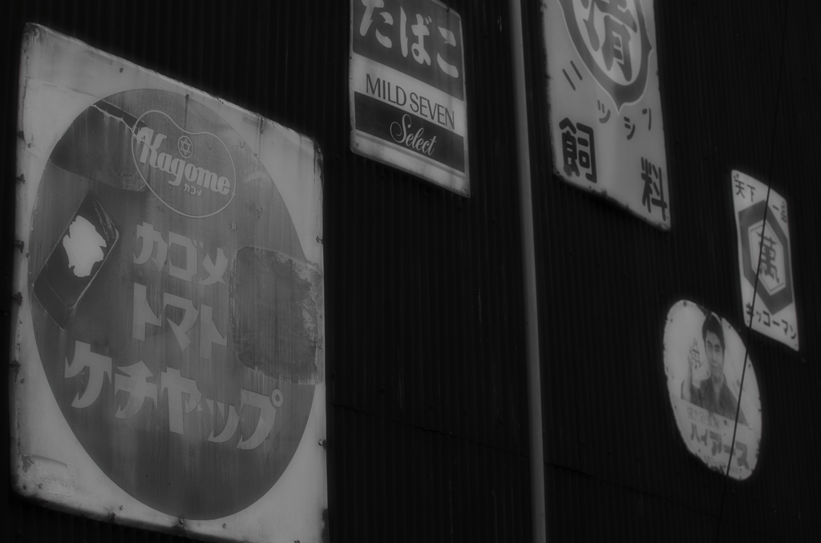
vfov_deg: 13.0
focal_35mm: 105
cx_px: 410
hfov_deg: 19.5
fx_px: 2389
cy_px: 272
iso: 100
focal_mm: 70
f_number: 4
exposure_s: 1/400
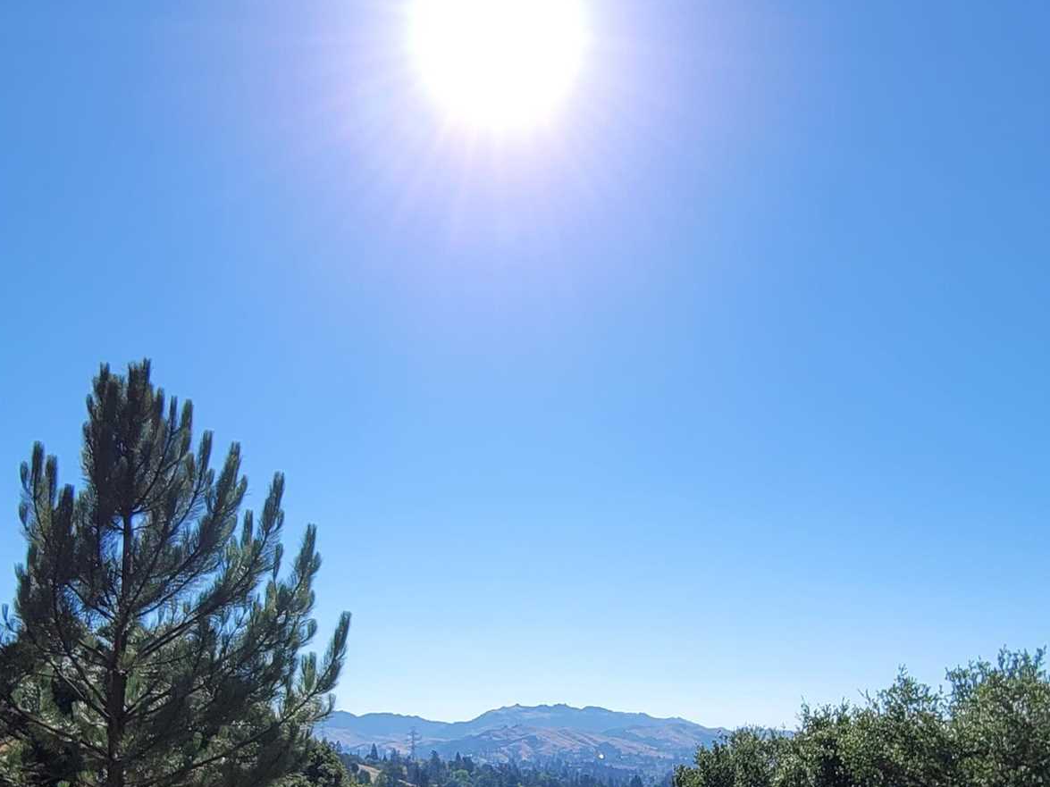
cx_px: 522
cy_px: 655
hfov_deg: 54.0
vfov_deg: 39.7
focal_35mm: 34
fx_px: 1031
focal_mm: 2.2
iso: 64
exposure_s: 1/2483
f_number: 2.2
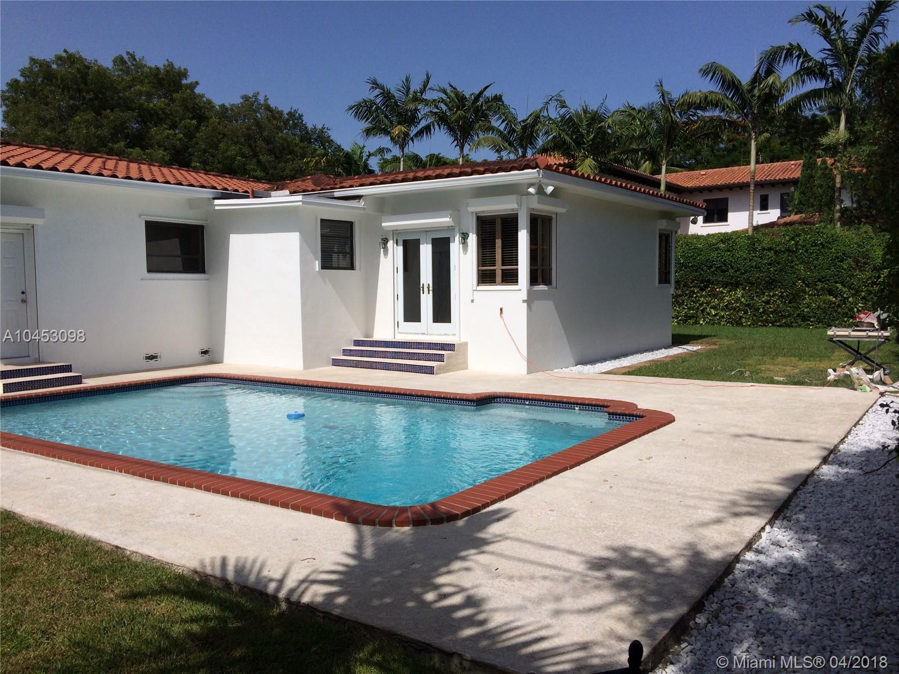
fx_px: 779
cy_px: 337
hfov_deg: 60.0
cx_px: 450
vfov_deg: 46.8
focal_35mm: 30
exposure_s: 1/5128
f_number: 2.2
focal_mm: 4.12
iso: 32
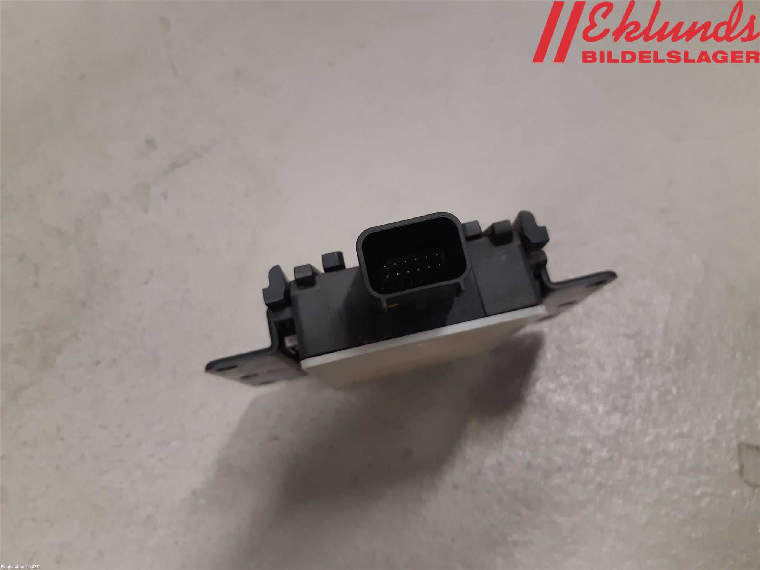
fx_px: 571
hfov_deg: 67.3
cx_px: 380
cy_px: 285
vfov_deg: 53.1
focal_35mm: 26
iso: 100
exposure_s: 1/50
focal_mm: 3.93
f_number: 1.7
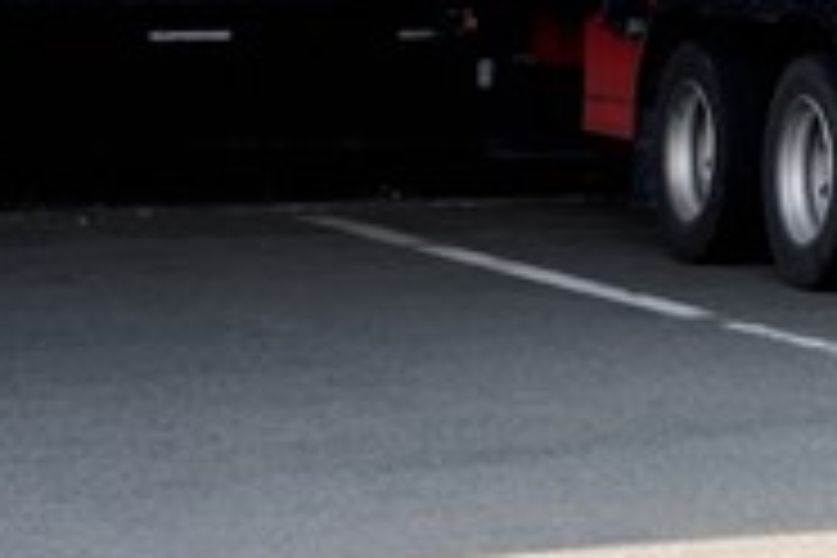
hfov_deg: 9.9
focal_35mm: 194
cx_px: 1593
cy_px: -230
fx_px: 4510
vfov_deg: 7.0
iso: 200
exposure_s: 1/50
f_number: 10
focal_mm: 50
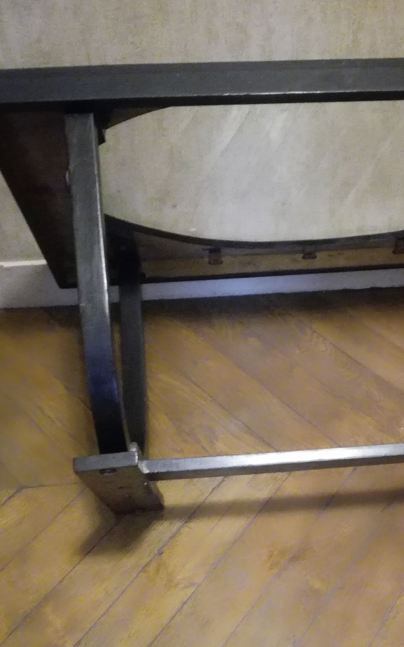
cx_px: 308
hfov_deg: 30.0
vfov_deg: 46.6
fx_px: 740
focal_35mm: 42
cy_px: 418
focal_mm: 3.79
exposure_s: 1/14.3
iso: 1000
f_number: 2
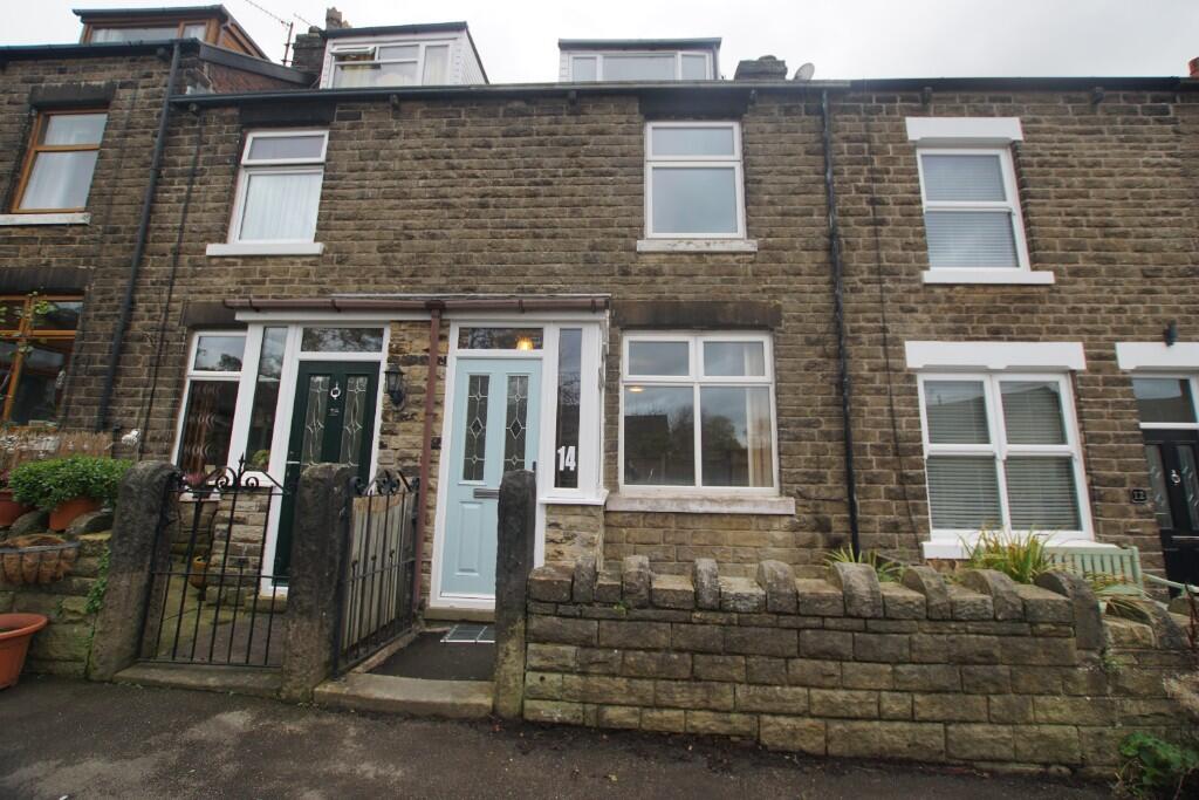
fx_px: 500
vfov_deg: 77.3
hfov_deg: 100.4
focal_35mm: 15
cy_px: 400
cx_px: 600
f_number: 4.5
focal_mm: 10
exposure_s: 1/80
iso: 100
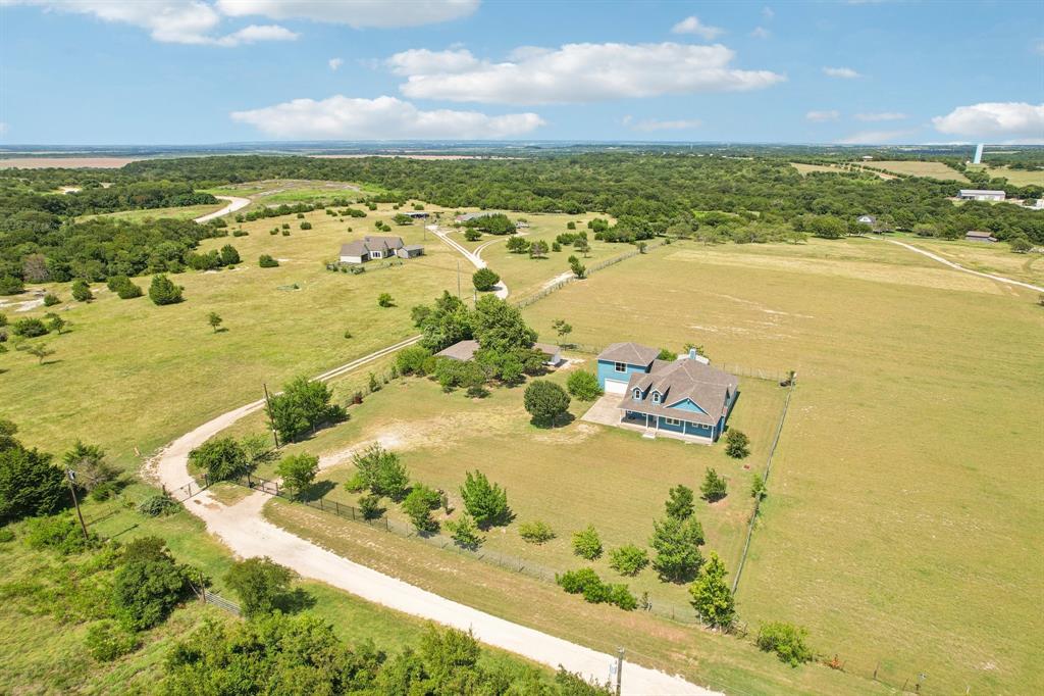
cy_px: 348
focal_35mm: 22
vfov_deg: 57.2
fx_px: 638
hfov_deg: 78.6
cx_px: 522
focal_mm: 8.38
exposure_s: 1/2500
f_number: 2.8
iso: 100
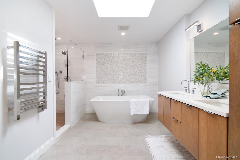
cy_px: 80
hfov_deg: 95.0
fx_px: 110
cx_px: 120
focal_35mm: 16
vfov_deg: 72.0
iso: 640
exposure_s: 1/60
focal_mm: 11
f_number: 8
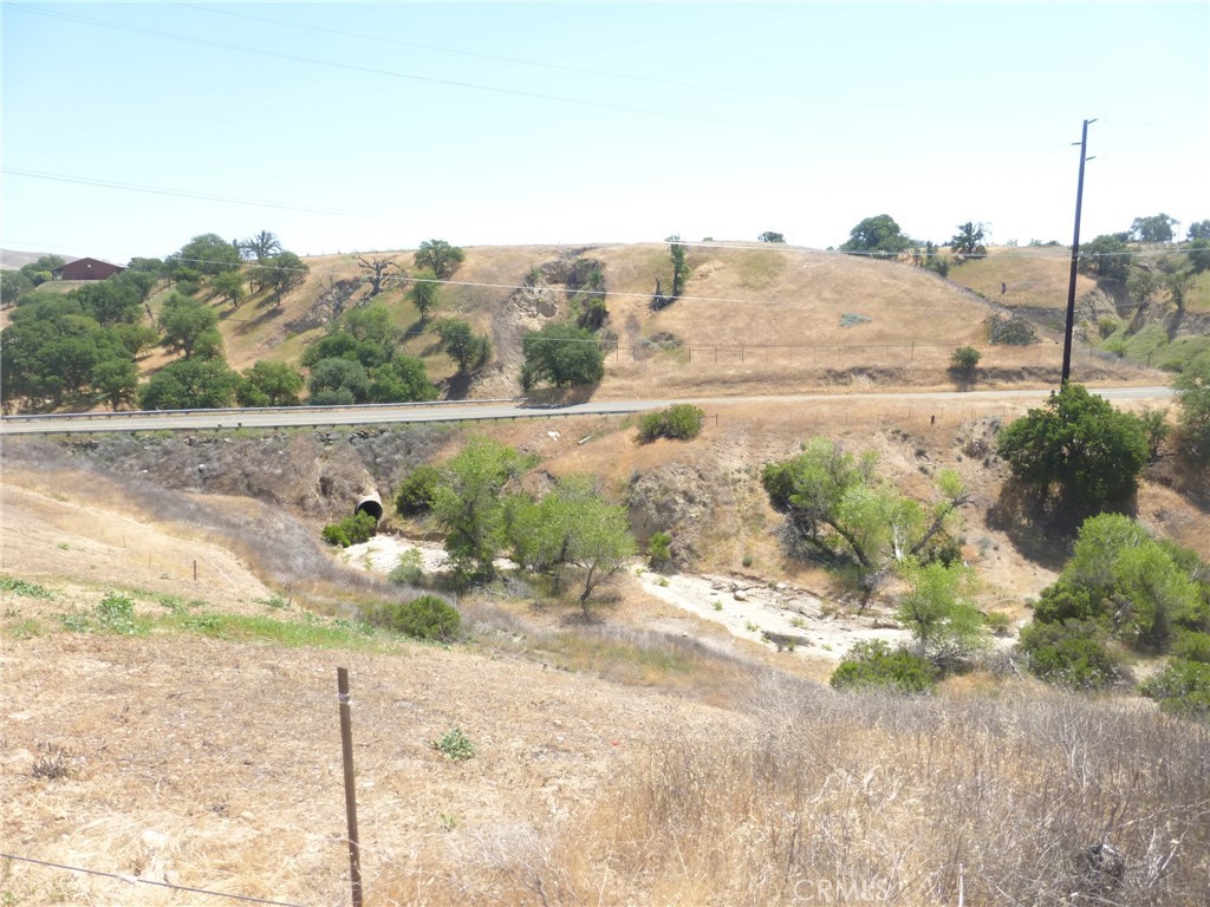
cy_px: 454
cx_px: 605
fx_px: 839
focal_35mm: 24
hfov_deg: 71.6
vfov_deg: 56.8
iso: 100
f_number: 4
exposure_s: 1/400
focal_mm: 4.3
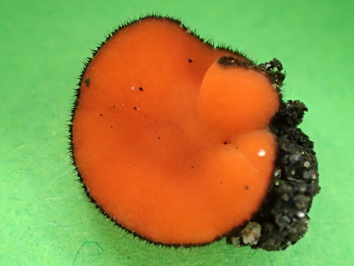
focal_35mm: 43
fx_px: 440
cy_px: 133
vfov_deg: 33.6
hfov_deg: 43.9
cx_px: 177
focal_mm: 7.86
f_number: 4
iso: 800
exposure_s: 1/60
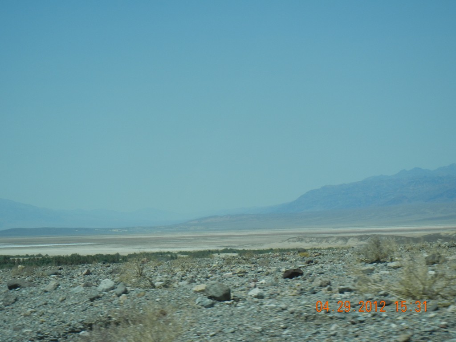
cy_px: 171
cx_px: 228
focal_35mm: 102
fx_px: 1344
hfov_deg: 19.3
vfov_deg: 14.5
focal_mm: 18.3
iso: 160
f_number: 9
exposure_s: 1/404
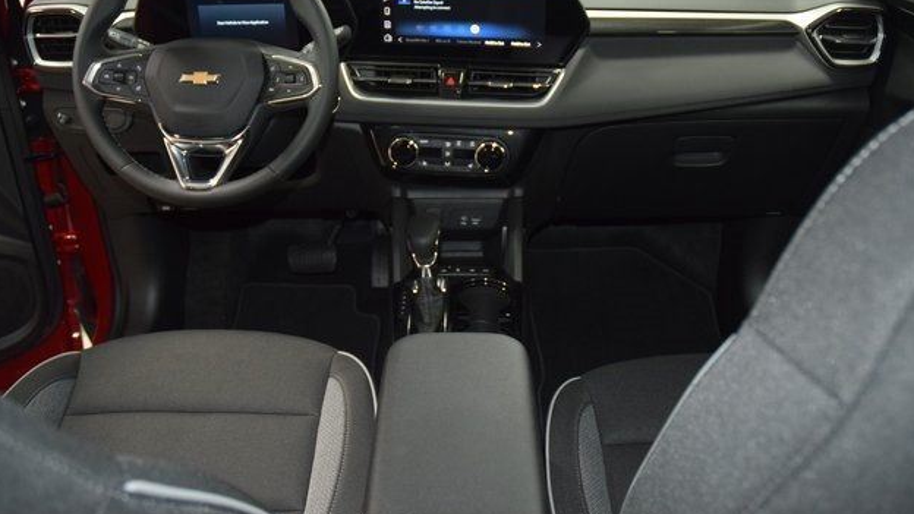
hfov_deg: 66.1
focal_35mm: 29
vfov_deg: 40.1
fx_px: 703
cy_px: 226
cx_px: 461
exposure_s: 1/50
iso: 2000
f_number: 3.5
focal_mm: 18
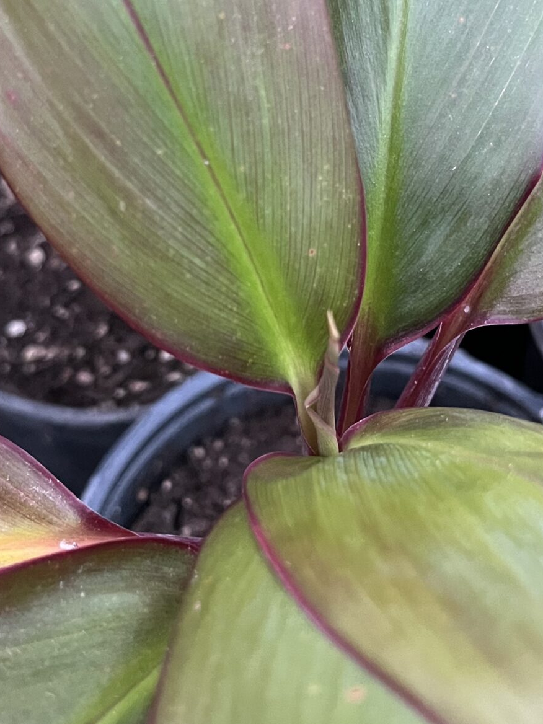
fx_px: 1192
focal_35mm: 57
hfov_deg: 25.7
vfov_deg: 33.4
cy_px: 227
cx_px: 271
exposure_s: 1/58
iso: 500
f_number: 1.6
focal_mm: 5.1
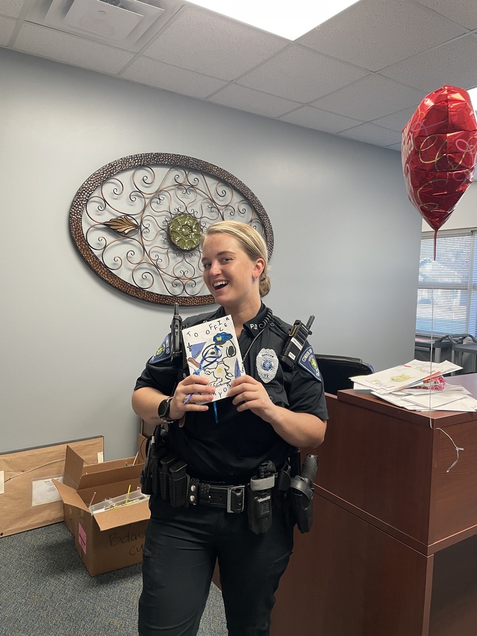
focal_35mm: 26
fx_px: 478
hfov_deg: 53.1
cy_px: 318
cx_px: 238
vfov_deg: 67.3
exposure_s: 1/60
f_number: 1.6
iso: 125
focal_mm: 4.2
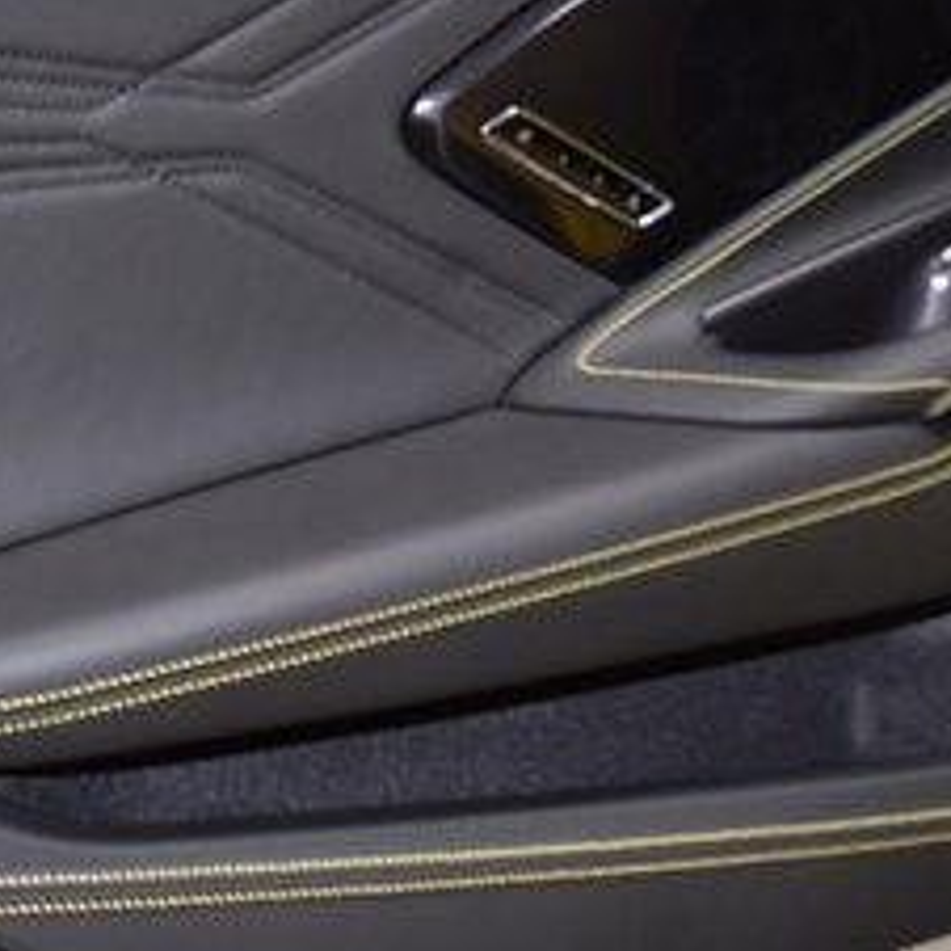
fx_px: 2020
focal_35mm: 65
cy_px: 309
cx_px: 379
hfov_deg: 26.4
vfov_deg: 26.3
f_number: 4
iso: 800
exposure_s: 1/60
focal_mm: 18
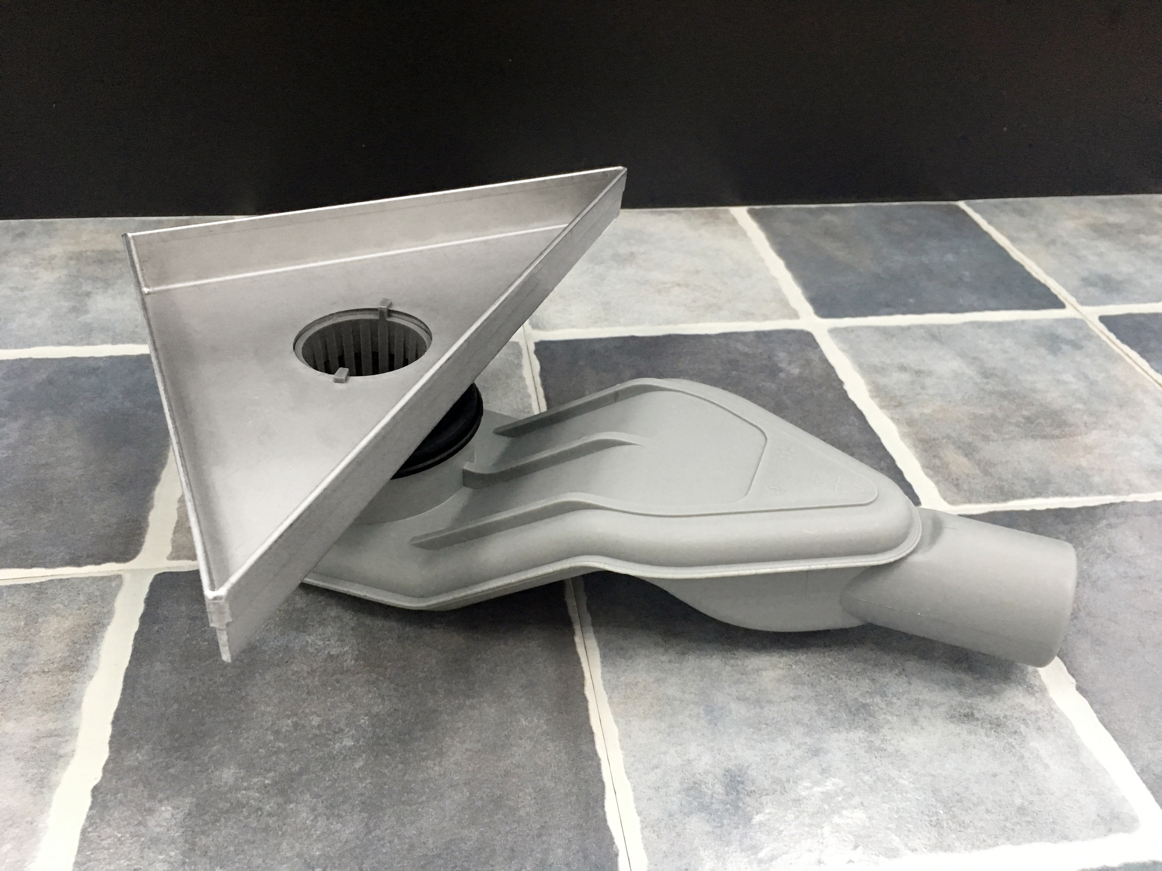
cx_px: 581
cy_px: 436
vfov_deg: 48.2
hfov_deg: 61.7
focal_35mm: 29
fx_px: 973
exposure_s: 1/33
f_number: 2.2
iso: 200
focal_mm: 4.15
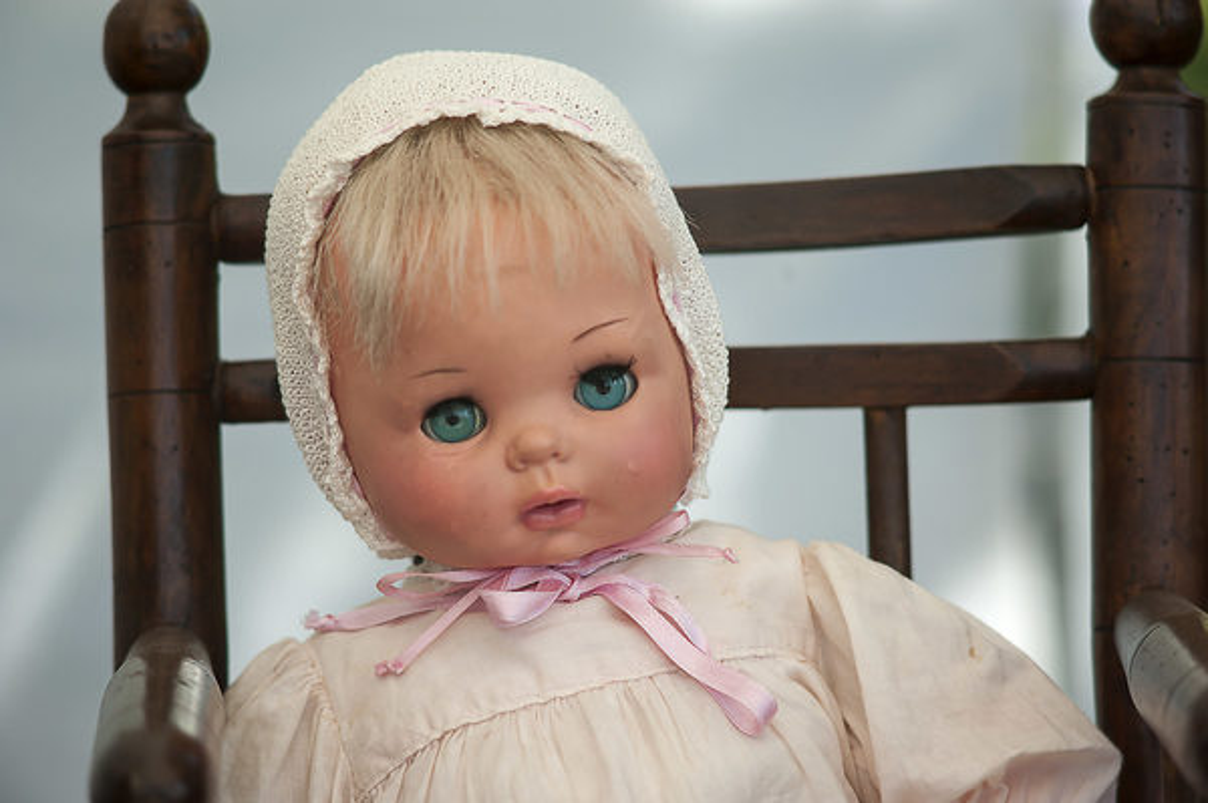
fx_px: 2850
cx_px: 604
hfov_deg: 23.9
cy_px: 402
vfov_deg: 16.0
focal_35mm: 85
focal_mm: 85
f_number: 2
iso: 200
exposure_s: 1/800
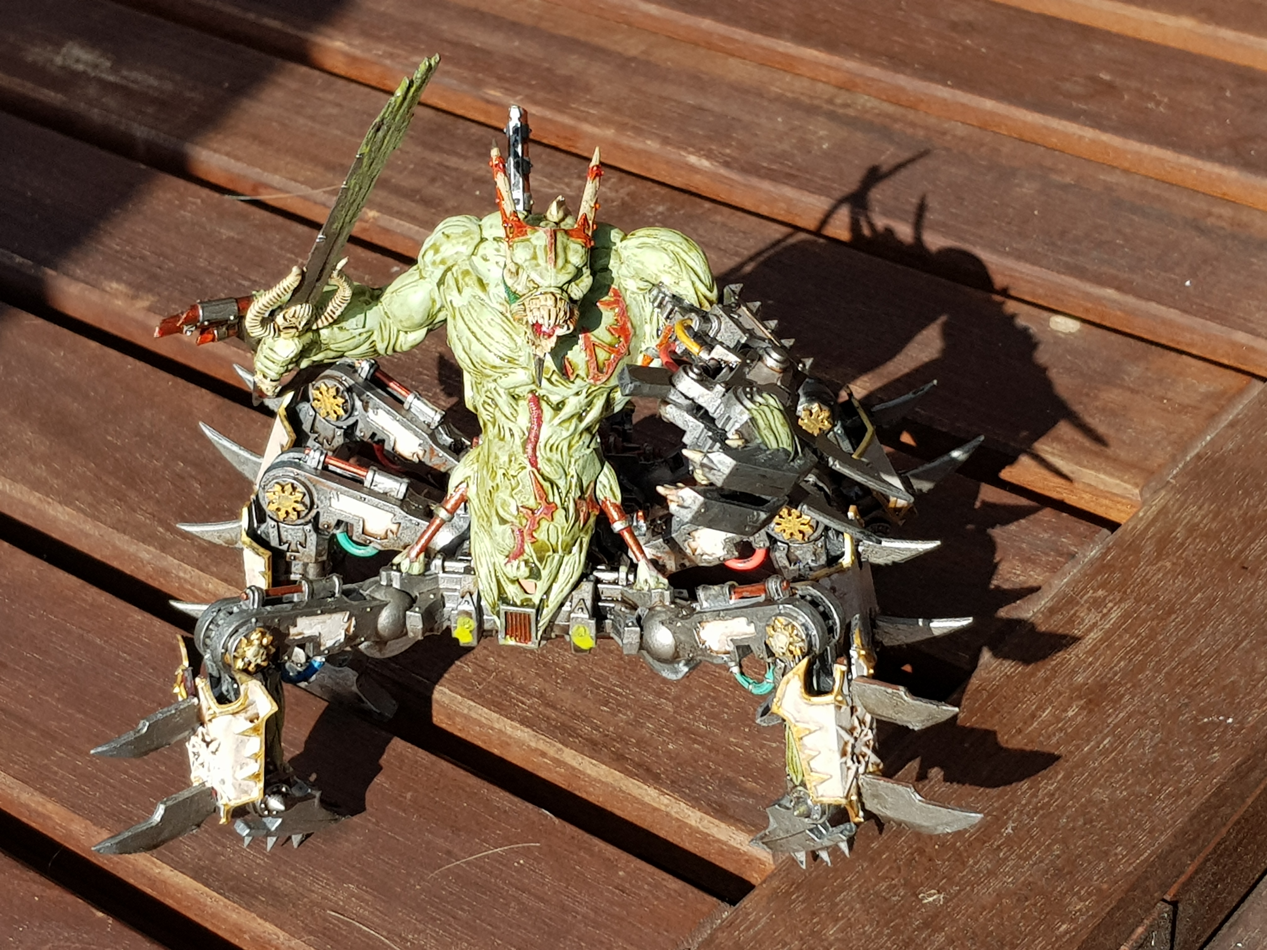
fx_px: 952
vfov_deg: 53.1
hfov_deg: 67.3
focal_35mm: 26
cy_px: 475
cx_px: 634
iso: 40
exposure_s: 1/1280
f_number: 1.7
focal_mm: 4.2
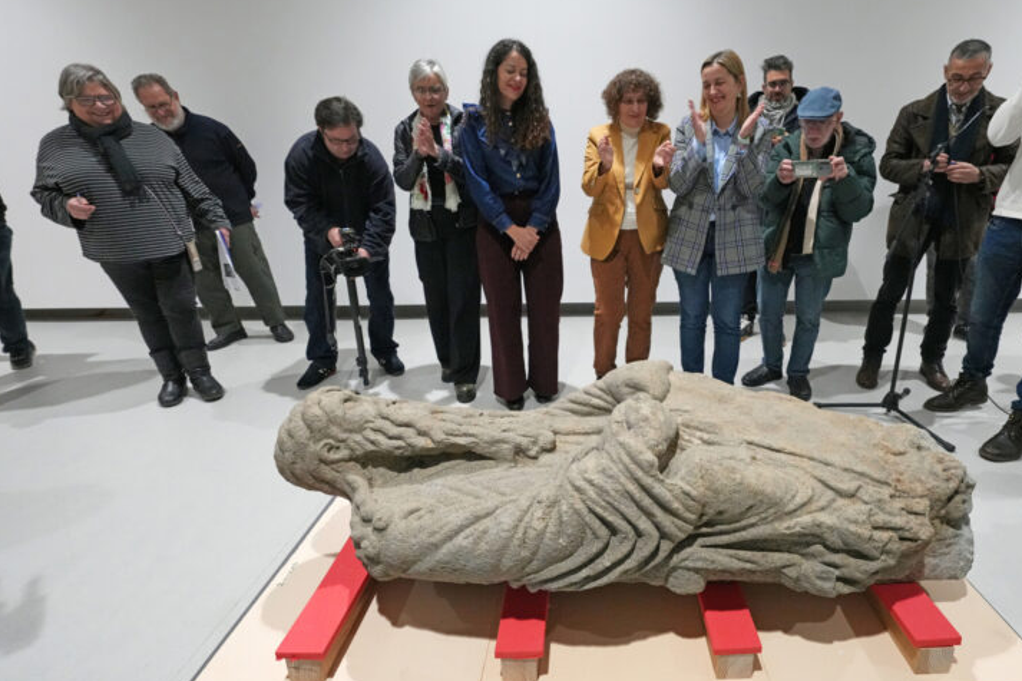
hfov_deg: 104.1
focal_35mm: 14
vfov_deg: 81.2
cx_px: 546
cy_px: 346
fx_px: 397
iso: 3200
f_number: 5
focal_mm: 13
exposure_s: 1/160
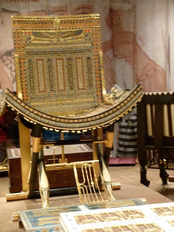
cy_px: 116
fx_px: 489
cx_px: 87
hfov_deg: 20.2
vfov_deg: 26.7
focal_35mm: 73
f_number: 3.3
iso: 400
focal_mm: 13.2
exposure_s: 1/6
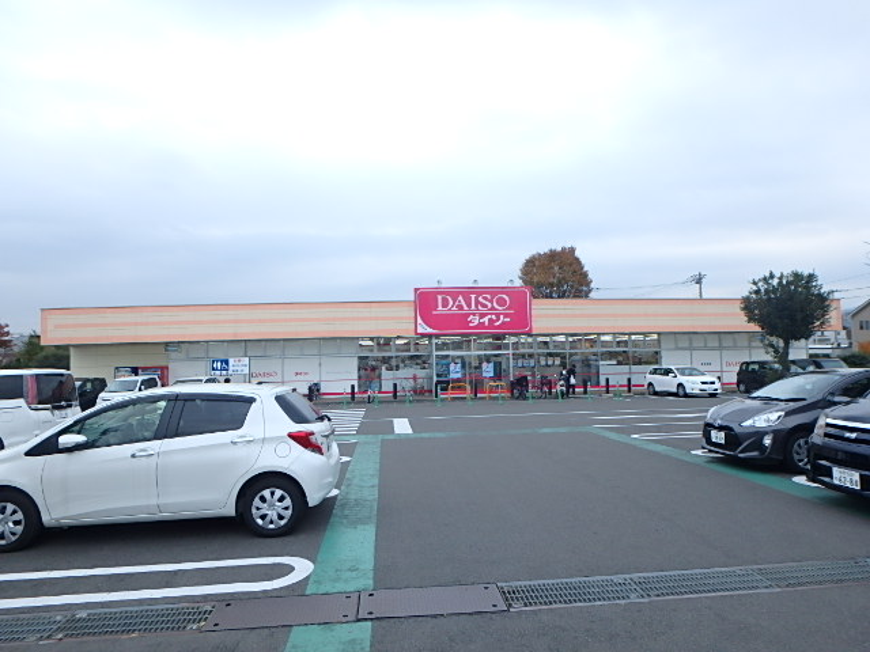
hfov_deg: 79.0
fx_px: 528
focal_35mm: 21
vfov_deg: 63.4
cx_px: 435
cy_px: 326
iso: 125
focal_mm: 3.7
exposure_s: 1/200
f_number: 3.5
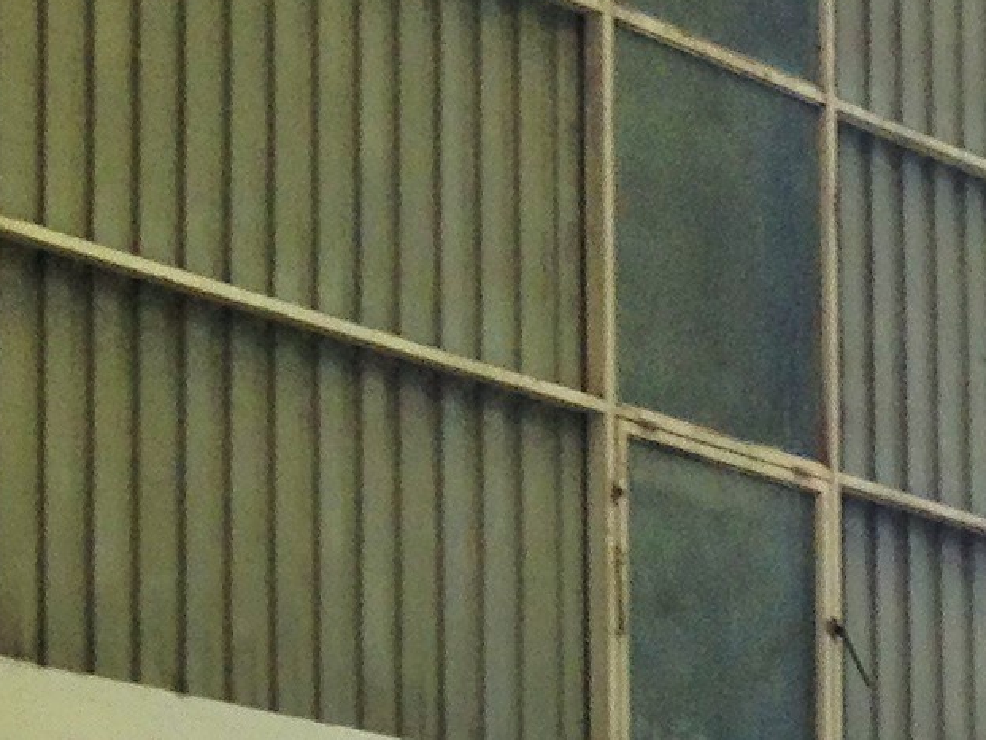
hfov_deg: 9.8
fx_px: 5242
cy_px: 1415
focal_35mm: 184
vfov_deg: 7.8
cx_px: 2170
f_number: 2.4
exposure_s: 1/40
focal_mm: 4.28
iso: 64
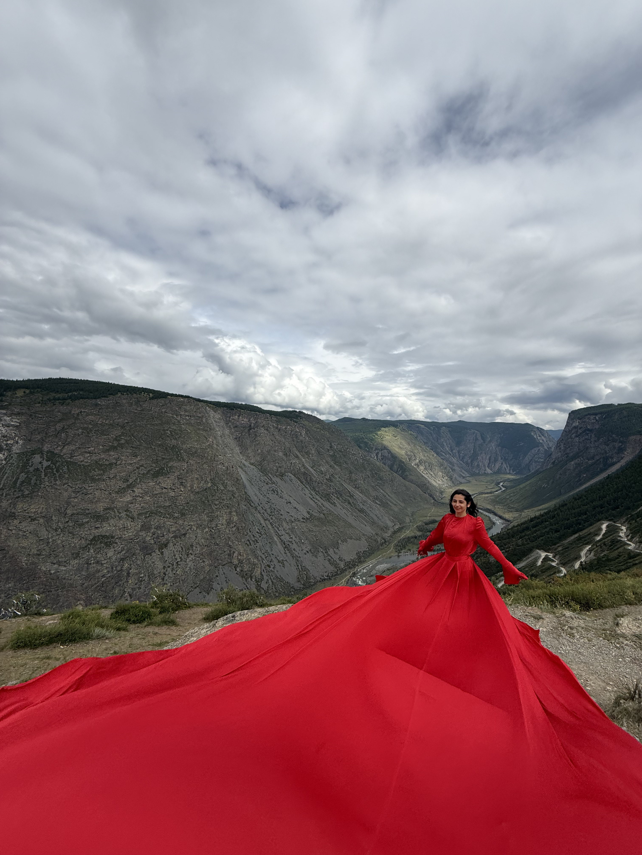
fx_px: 346
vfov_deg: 102.1
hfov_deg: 85.7
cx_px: 321
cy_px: 428
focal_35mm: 14
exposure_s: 1/3460
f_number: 2.2
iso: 50
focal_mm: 2.22
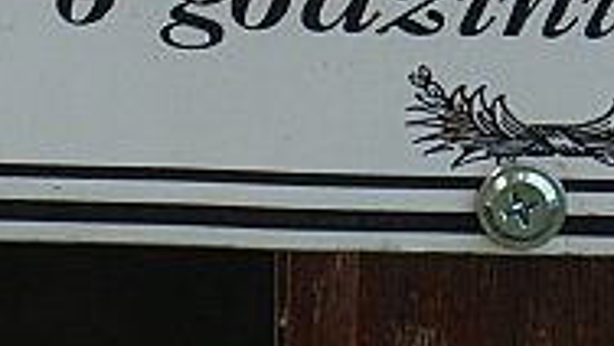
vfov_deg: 0.8
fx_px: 25918
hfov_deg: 1.4
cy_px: -408
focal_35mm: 1591
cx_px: 666
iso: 100
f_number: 4
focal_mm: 77
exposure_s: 1/200
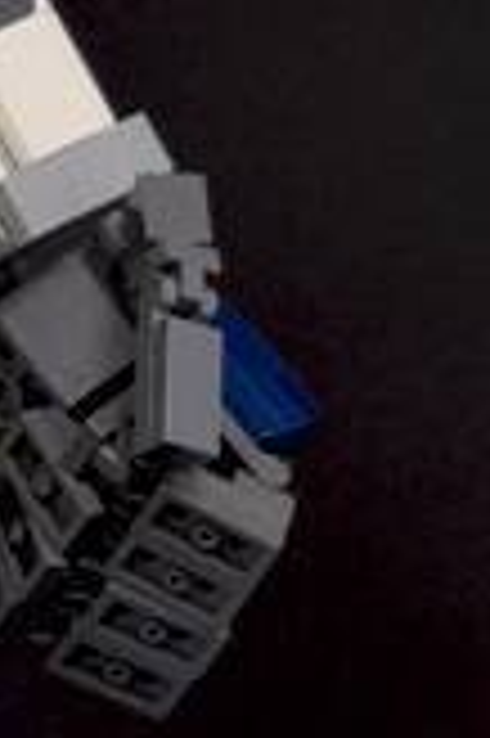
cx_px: -944
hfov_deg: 3.1
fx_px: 9002
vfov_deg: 4.7
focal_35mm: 440
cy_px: 788
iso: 125
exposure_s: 1/10
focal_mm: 40
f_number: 4.8
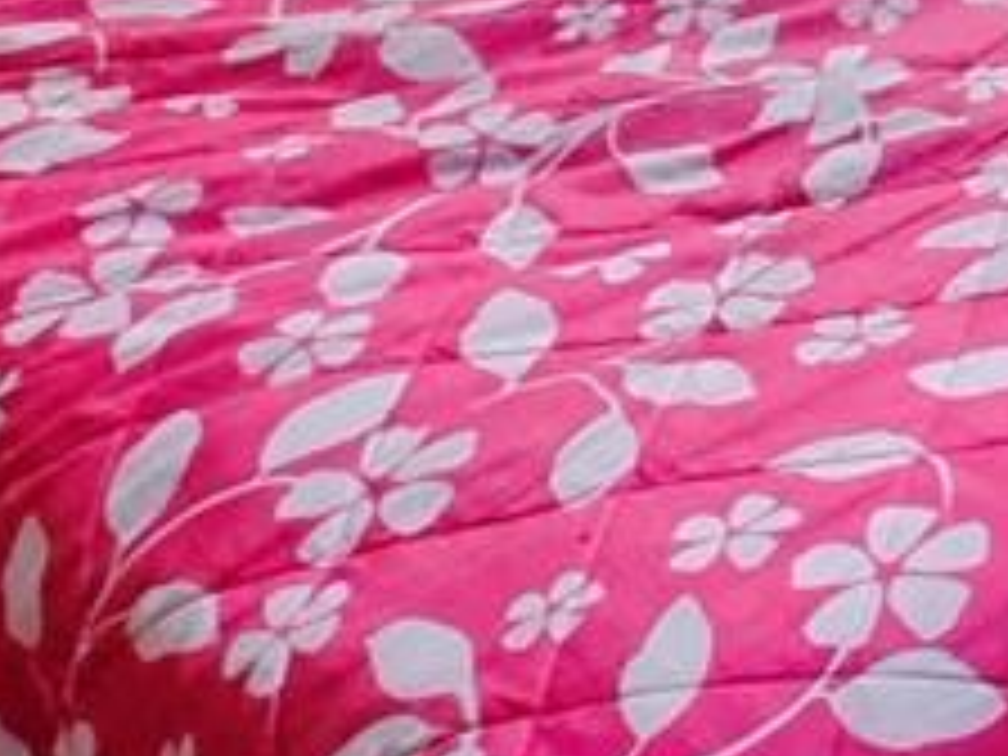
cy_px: -958
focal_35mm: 93
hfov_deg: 15.8
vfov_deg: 12.8
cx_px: 2110
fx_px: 2708
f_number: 2.2
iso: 400
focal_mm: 2.2
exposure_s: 1/60
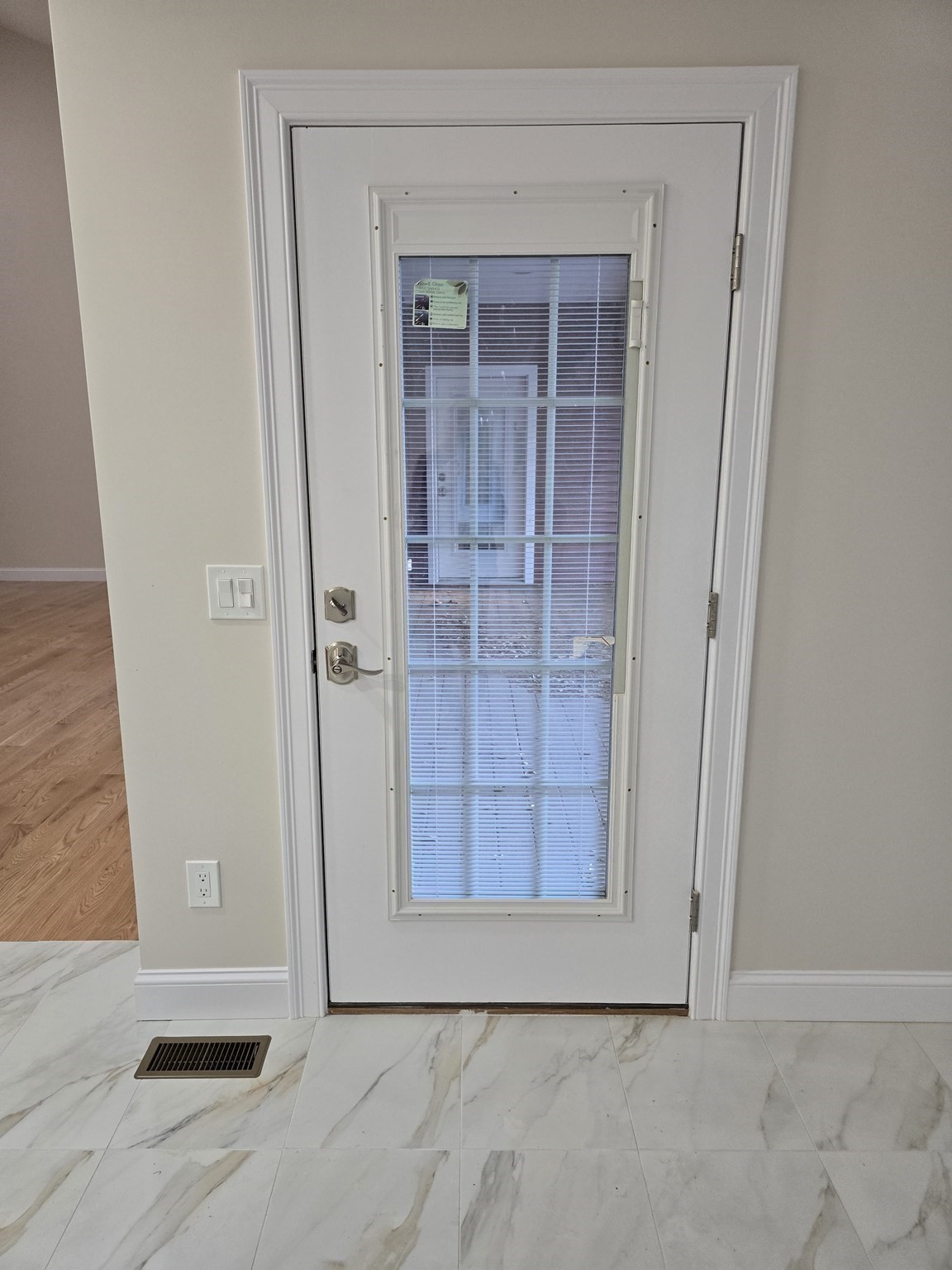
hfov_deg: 58.9
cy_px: 635
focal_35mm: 23
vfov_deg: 73.9
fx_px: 843
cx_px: 476
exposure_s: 1/120
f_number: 1.7
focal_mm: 6.3
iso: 250
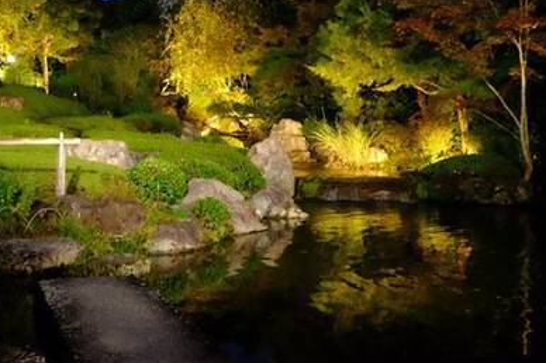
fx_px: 727
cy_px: 96
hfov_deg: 40.6
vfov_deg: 27.7
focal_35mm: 48
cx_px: 176
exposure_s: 1/26
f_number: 3.2
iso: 6400
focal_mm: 20.5
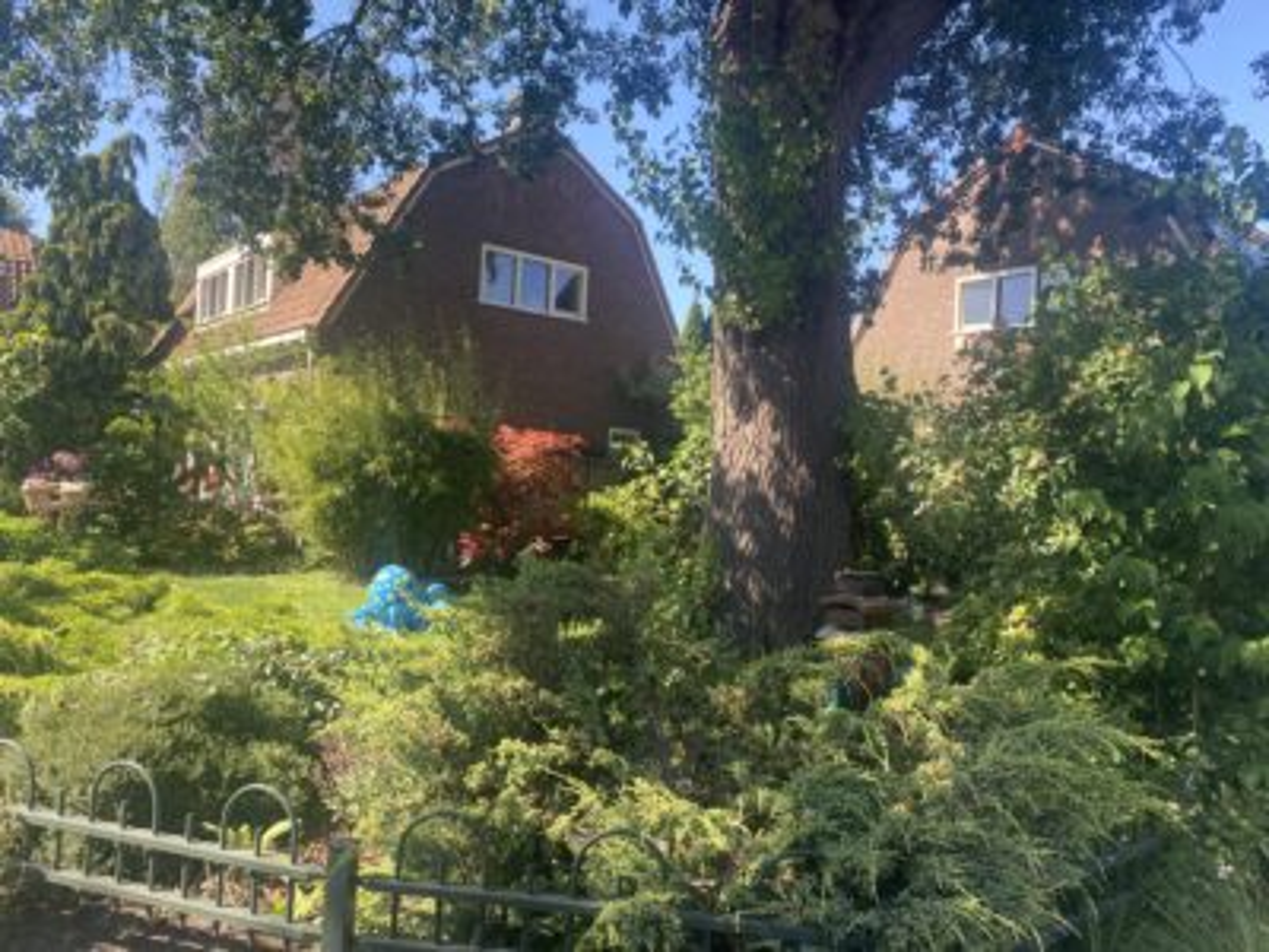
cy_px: 476
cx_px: 634
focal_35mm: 26
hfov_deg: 67.3
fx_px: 953
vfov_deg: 53.1
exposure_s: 1/479
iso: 32
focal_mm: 4.25
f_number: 1.8
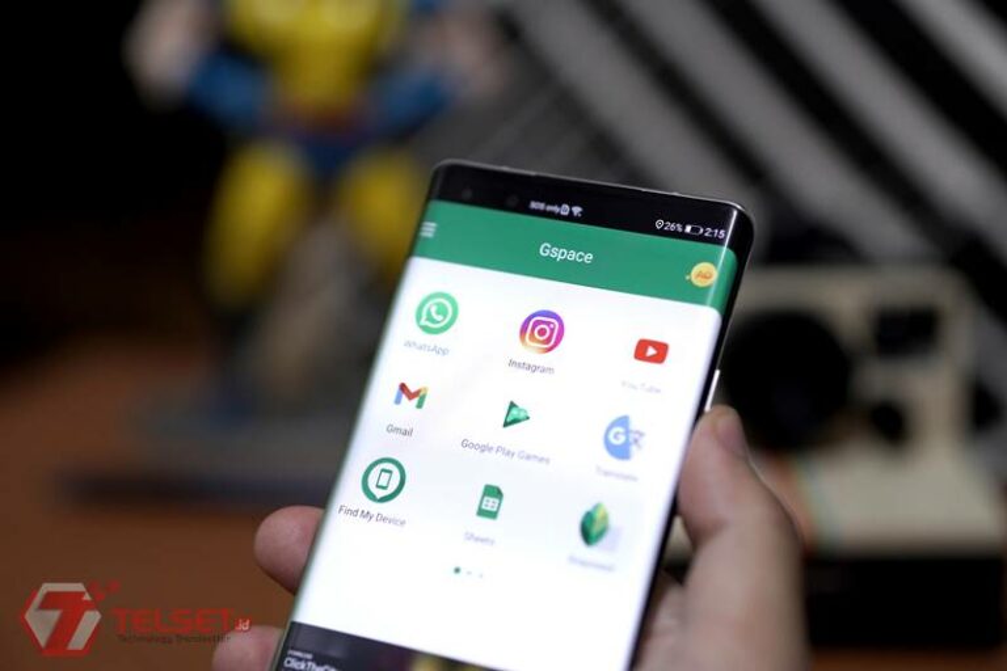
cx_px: 504
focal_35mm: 84
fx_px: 2349
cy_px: 336
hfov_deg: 24.2
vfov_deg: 16.3
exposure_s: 1/200
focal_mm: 56
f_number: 1.4
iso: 400
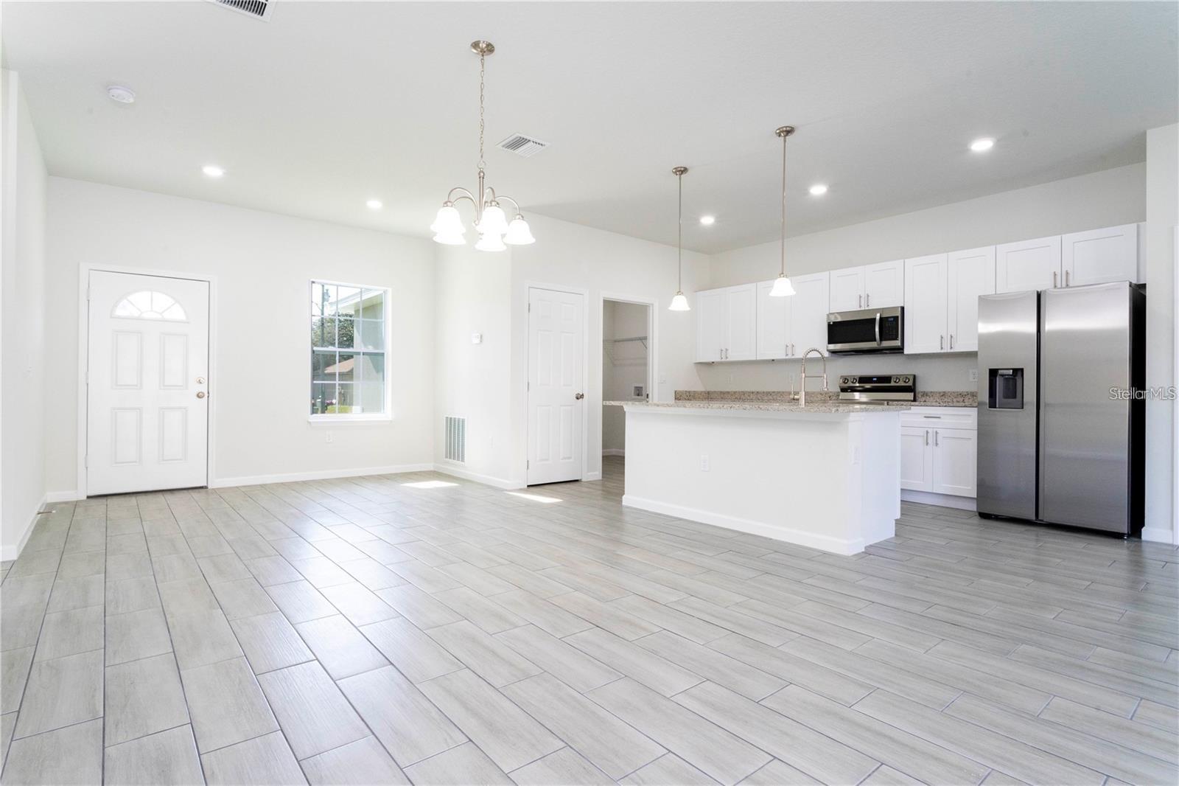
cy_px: 393
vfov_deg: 64.5
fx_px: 622
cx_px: 590
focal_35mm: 19
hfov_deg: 86.9
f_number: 14
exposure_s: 1/160
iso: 1000
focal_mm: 19
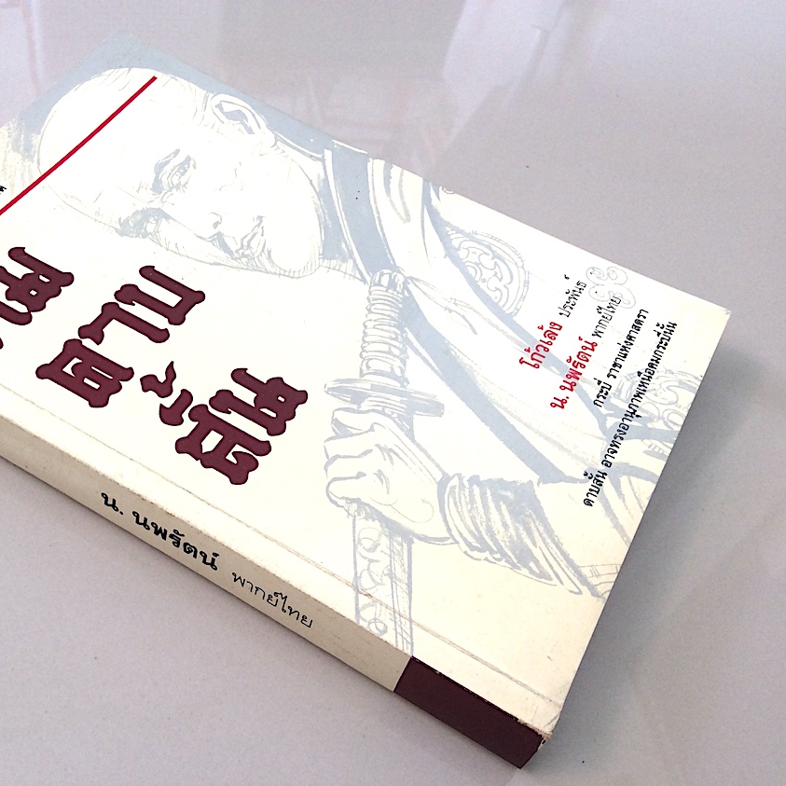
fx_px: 976
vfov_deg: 43.9
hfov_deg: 43.3
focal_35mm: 38
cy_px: 392
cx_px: 265
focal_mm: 3.3
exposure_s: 1/25
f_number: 2.4
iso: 32
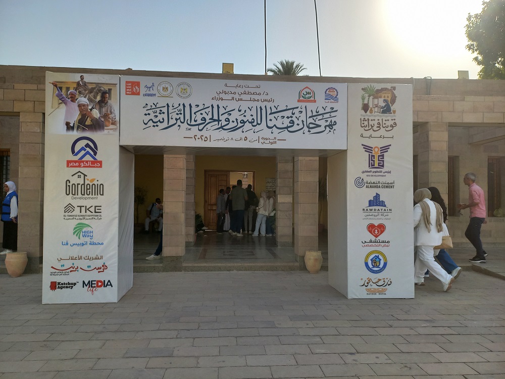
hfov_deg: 69.4
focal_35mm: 25
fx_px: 365
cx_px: 252
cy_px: 190
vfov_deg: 54.9
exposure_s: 1/920
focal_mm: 4.65
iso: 50
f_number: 1.8
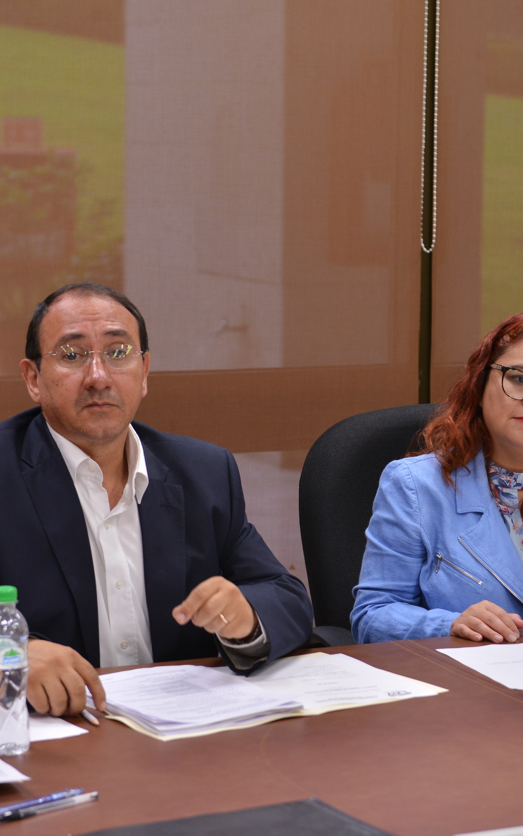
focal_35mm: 108
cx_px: 356
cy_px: 419
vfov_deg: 19.3
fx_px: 2464
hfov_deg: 12.1
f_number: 4
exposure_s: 1/80
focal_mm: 70
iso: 640
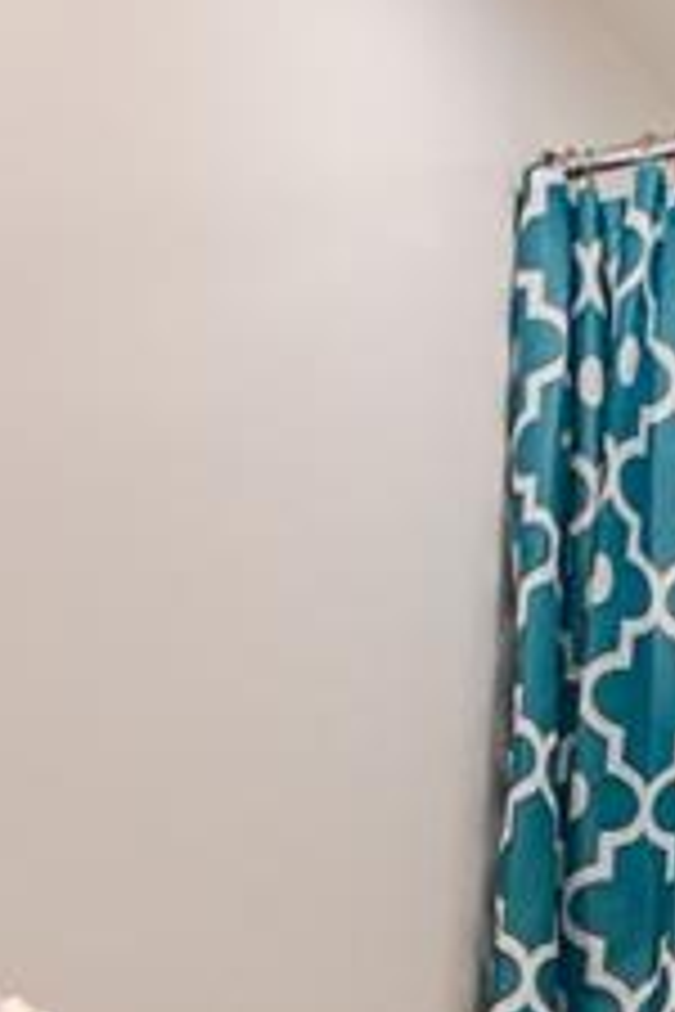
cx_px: 565
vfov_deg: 22.1
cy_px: 1399
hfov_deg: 16.9
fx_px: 2250
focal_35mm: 80
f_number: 3.5
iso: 280
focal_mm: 10
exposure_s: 1/125
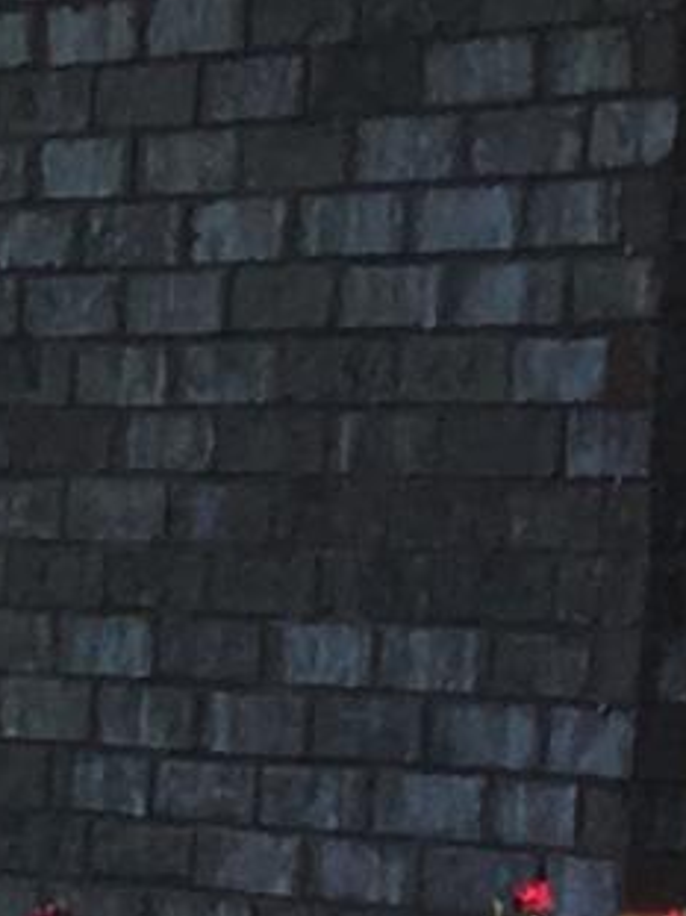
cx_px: -2405
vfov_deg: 6.9
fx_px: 7404
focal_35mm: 280
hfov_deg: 4.7
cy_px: 1473
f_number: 2.2
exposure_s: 1/422
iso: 25
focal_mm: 4.15
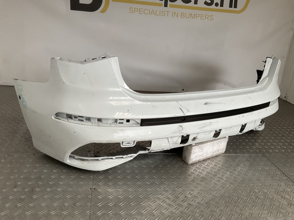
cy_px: 110
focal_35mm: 29
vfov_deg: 48.2
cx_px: 147
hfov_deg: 61.7
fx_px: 246
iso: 64
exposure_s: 1/50
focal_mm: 3
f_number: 1.8
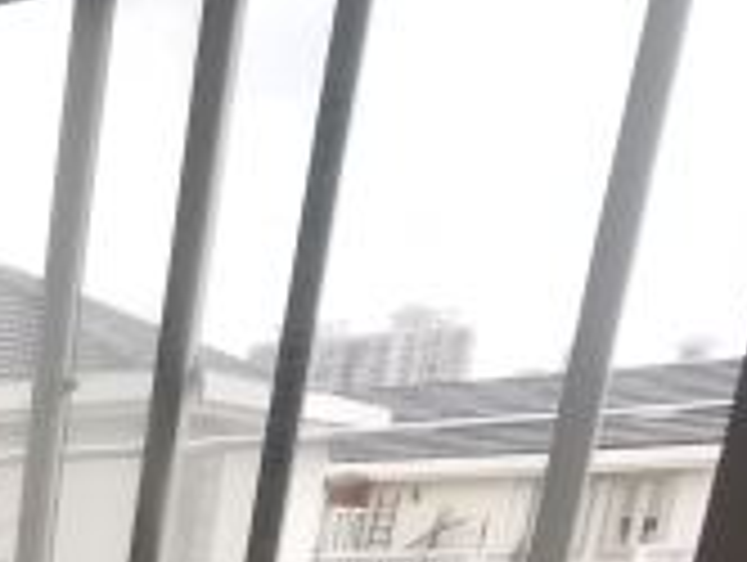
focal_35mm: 77
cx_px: -603
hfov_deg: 19.1
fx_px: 1664
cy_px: 1164
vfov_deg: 15.1
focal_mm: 2.35
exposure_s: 1/120
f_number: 2.2
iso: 64
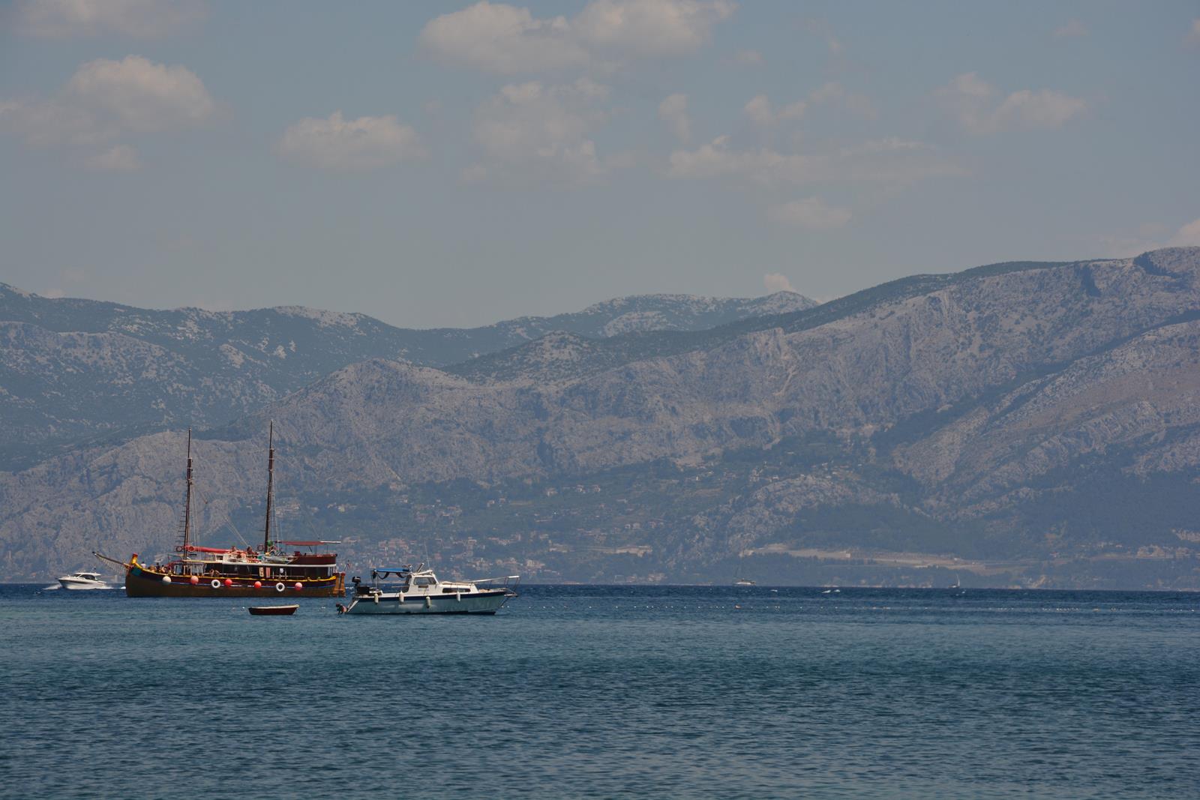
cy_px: 400
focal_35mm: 158
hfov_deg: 13.0
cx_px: 600
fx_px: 5250
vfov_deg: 8.7
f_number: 10
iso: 200
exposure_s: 1/320
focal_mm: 105
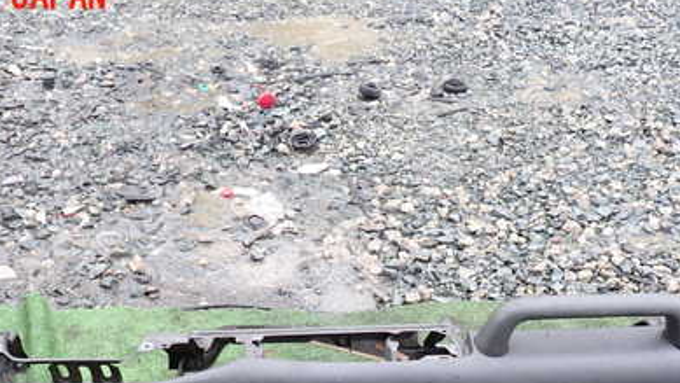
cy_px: 369
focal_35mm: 42
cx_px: 313
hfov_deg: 48.3
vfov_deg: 27.0
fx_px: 757
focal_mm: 4.5
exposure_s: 1/80
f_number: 2.8
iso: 100
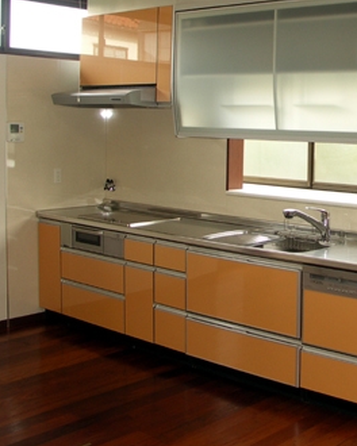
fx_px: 700
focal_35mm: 53
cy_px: 155
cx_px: 334
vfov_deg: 35.1
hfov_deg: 27.4
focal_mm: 7.2
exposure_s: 1/60
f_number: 2.8
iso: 100
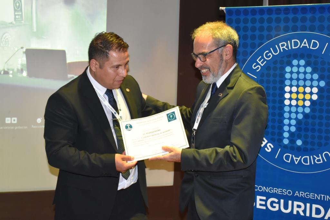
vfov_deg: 23.8
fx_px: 523
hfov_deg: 35.0
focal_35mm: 57
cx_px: 165
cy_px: 110
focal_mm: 38
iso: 3200
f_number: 7.1
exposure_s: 1/60
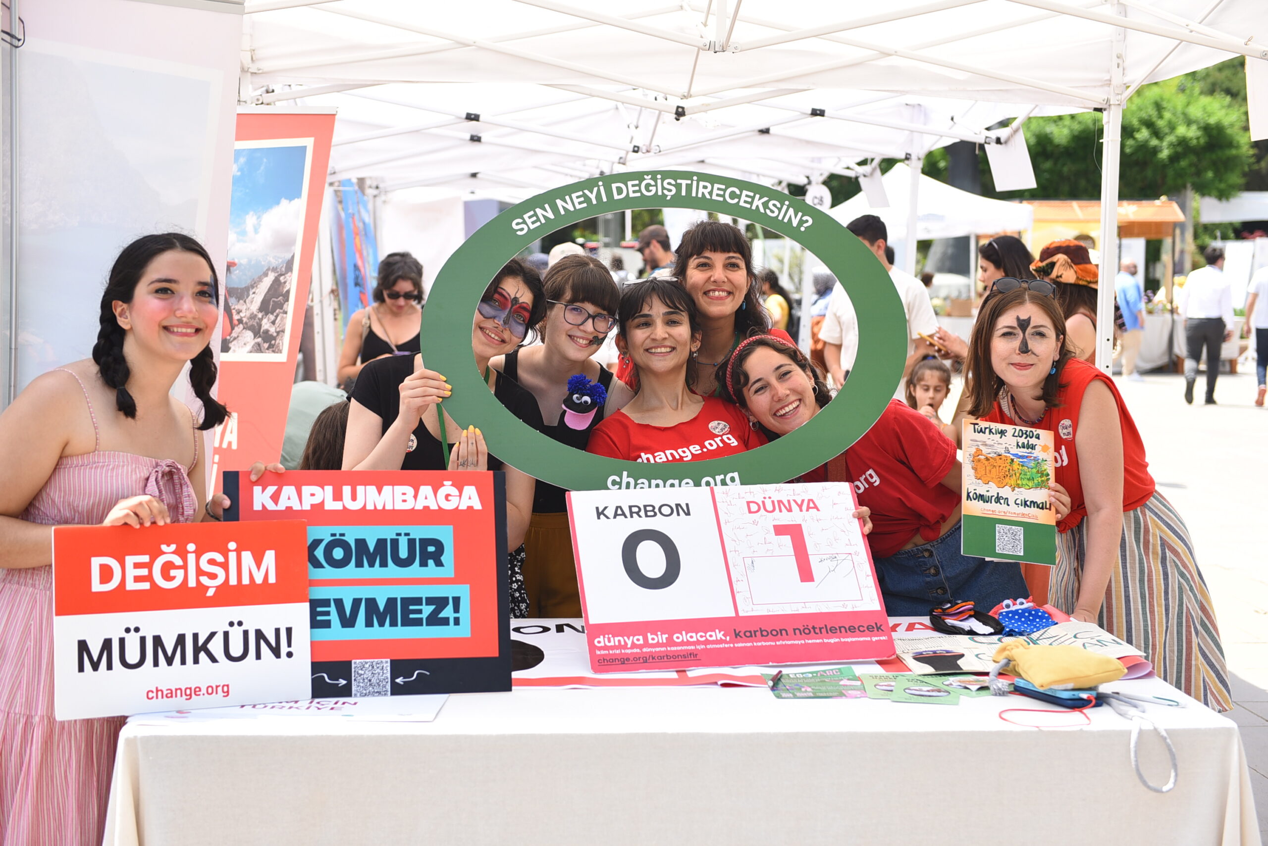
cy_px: 423
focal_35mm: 55
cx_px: 634
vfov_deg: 24.6
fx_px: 1938
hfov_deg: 36.2
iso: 320
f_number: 3.5
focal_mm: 55
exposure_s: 1/1250
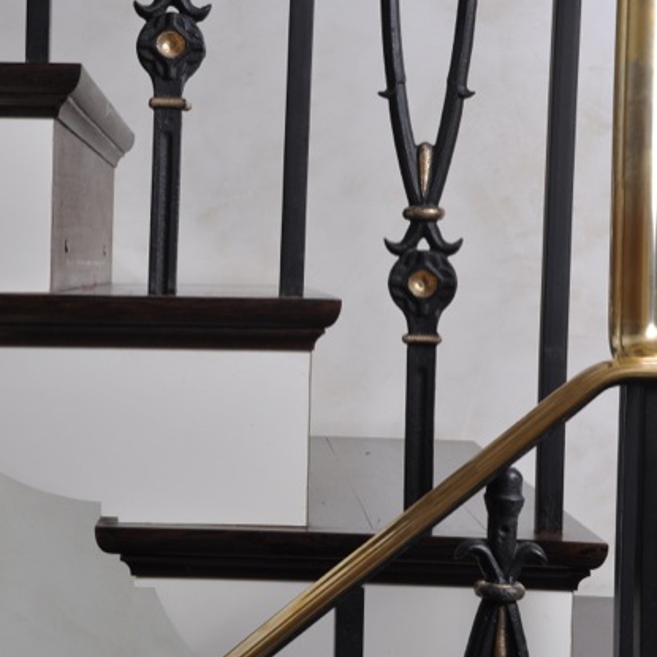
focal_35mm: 86
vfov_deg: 20.2
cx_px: 155
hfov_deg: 20.0
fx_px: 1843
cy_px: 308
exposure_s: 1/60
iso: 200
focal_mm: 35
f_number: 11
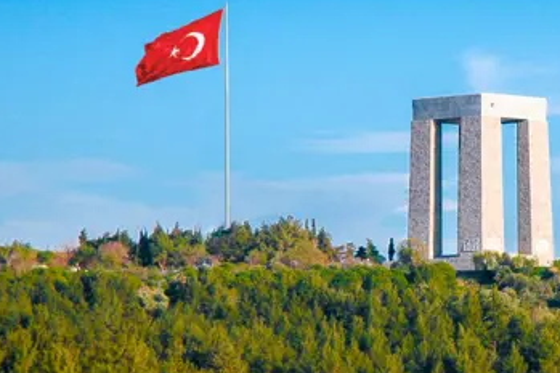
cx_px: 488
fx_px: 4118
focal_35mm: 265
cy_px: 181
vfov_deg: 5.2
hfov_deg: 7.8
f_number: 4.5
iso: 200
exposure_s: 1/1250
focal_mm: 70
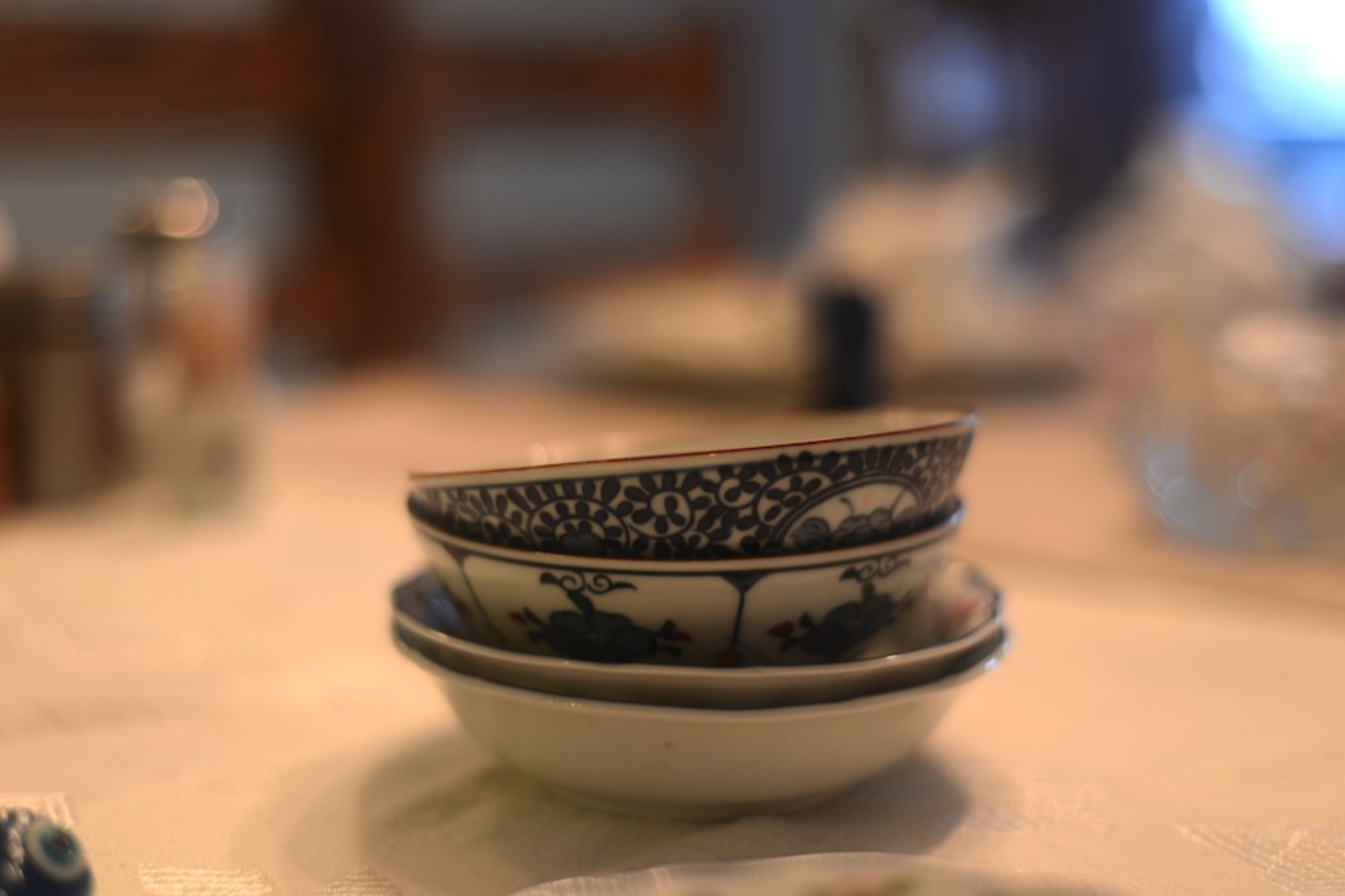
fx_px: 1868
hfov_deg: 39.6
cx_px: 672
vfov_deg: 27.0
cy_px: 448
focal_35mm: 50
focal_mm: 50
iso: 400
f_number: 1.8
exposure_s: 1/60
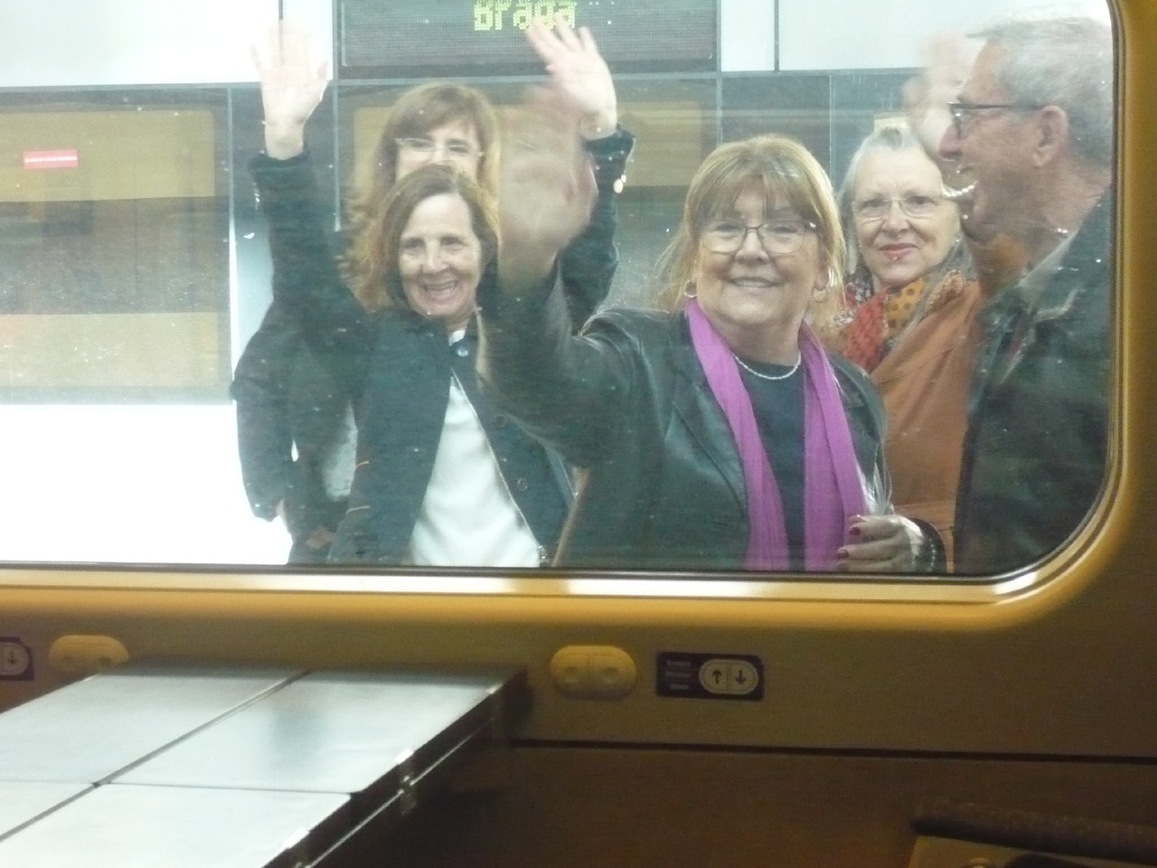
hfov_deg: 24.7
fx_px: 2640
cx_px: 578
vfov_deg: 18.7
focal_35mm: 79
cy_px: 434
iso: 800
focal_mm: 13
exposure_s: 1/60
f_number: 4.3
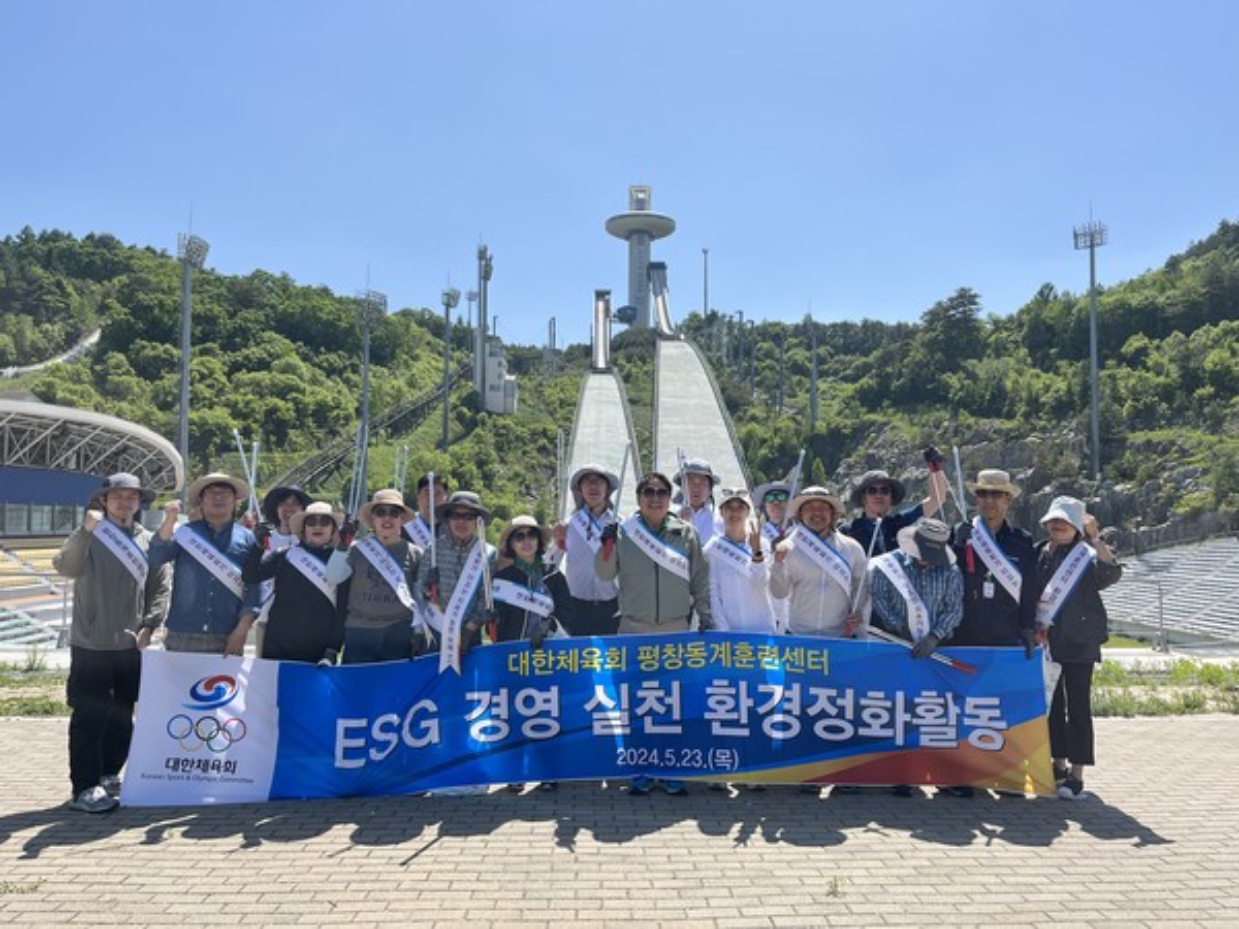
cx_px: 620
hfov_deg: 67.3
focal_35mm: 26
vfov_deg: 53.1
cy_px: 464
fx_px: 931
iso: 50
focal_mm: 5.1
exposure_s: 1/2268
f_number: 1.6
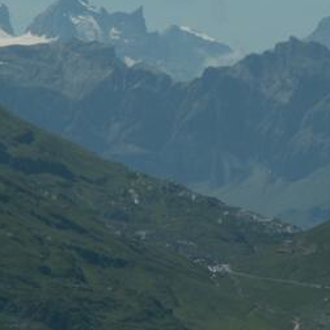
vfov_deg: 3.3
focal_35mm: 532
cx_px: 271
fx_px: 5738
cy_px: 58
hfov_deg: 3.3
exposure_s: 1/320
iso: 50
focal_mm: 38.82
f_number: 8
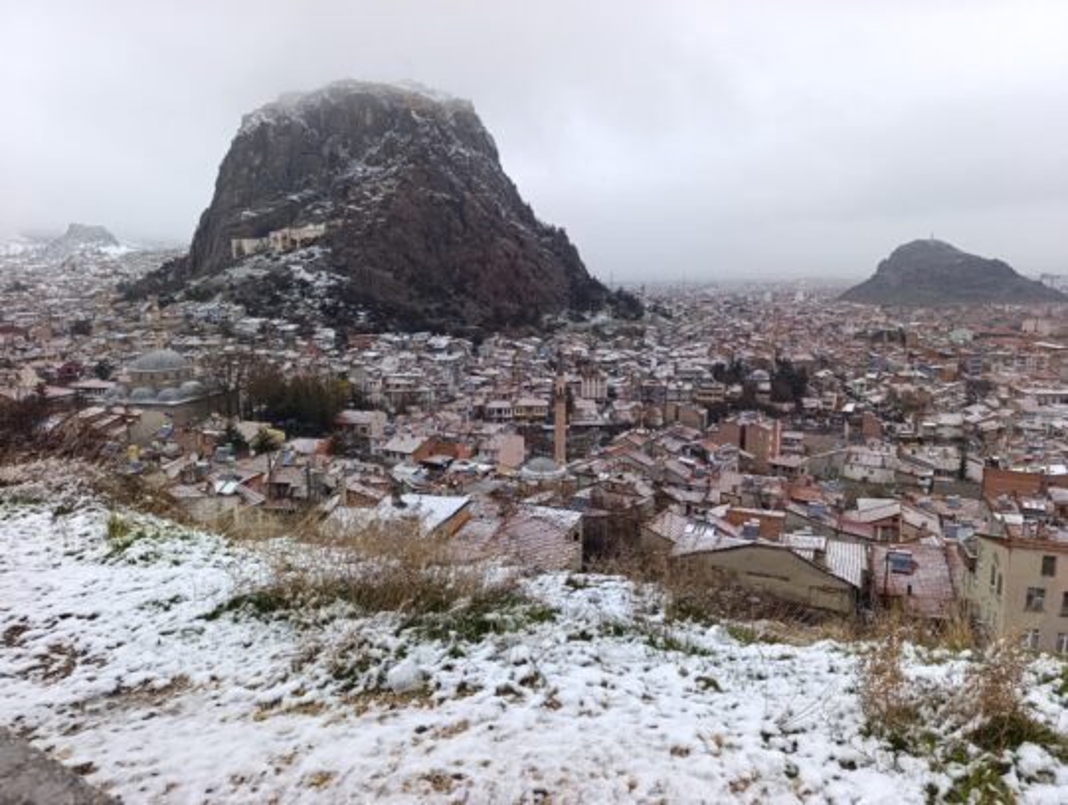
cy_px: 402
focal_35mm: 23
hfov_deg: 73.8
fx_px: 711
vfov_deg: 59.0
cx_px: 534
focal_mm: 6.14
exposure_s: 1/317
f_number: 1.6
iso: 50
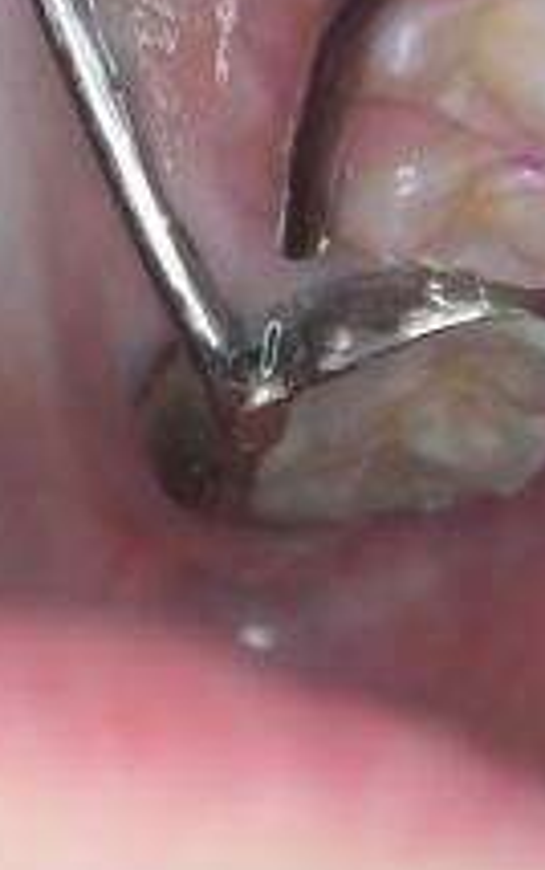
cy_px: 244
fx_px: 8568
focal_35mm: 361
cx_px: 102
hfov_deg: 3.6
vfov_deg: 5.8
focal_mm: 27
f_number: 3.2
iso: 64
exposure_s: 1/40
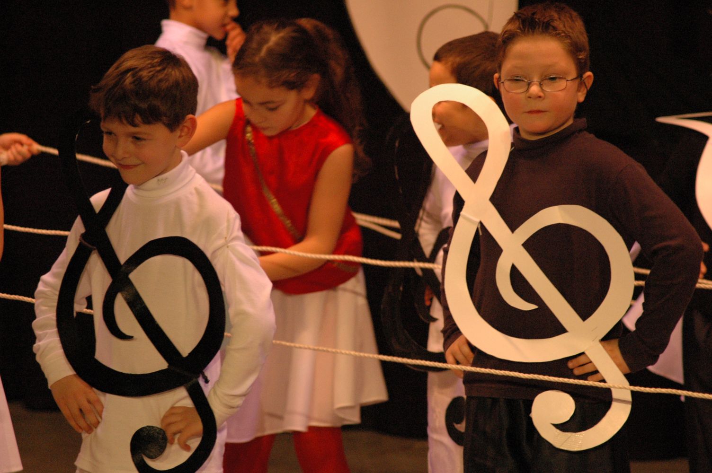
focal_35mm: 202
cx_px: 356
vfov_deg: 6.8
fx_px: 4001
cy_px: 236
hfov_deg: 10.2
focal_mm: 135
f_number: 4.5
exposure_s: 1/60
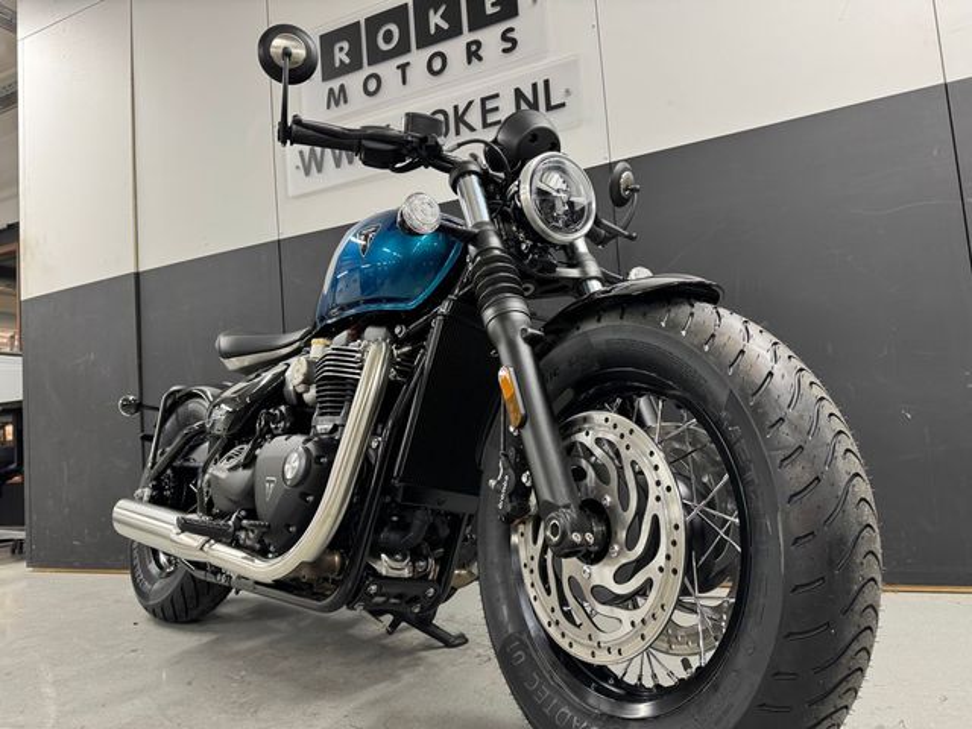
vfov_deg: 56.8
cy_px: 364
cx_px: 486
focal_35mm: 24
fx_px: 674
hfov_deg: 71.6
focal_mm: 6.76
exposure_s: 1/50
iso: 160
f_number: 1.78
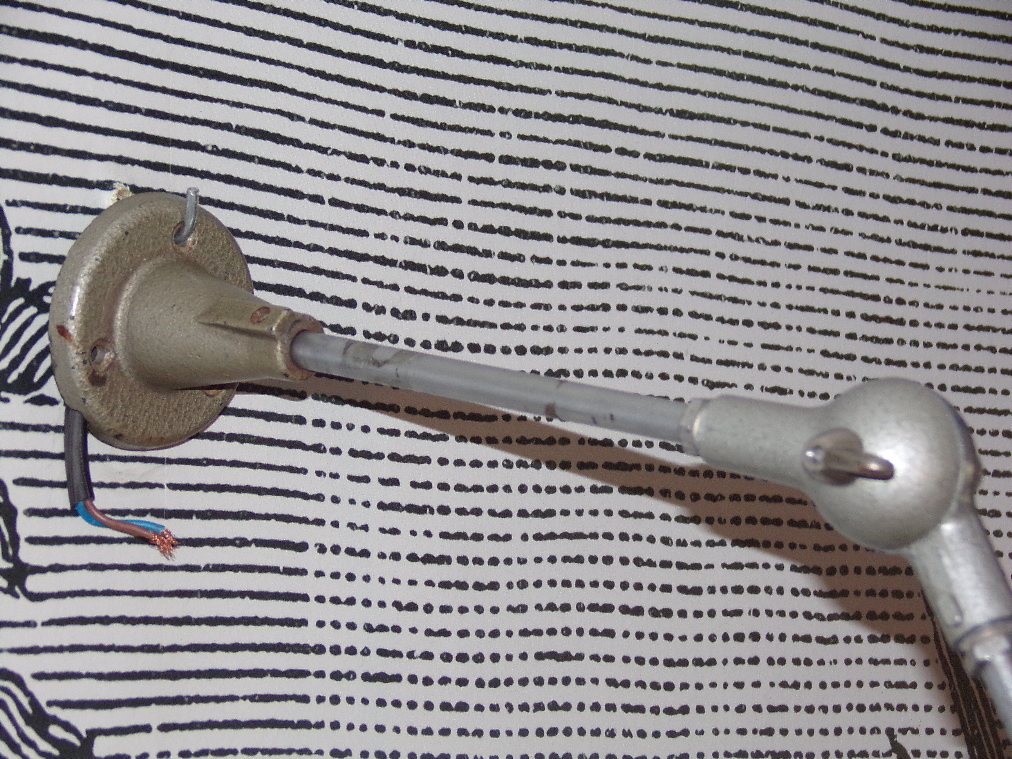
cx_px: 506
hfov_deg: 13.1
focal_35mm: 151
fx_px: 4414
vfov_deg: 9.8
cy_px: 380
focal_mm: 27.1
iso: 250
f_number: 4.5
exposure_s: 1/100
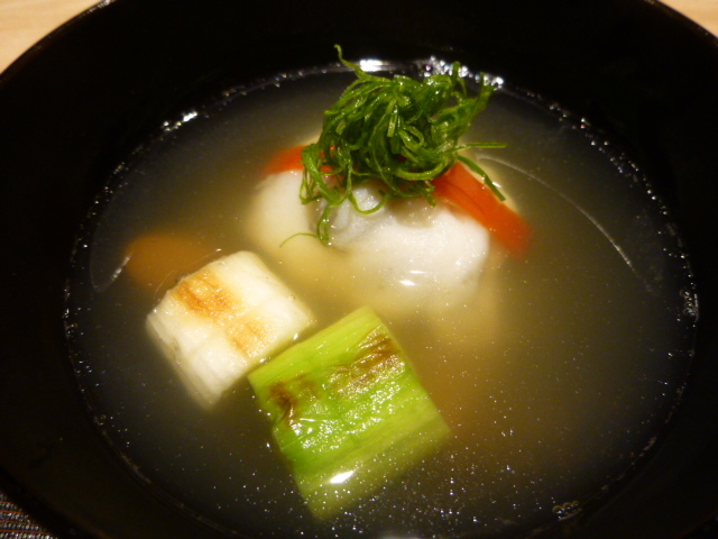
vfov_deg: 54.9
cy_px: 270
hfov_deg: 69.4
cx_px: 359
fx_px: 519
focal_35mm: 25
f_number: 3.1
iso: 400
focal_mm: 4.5
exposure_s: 1/60
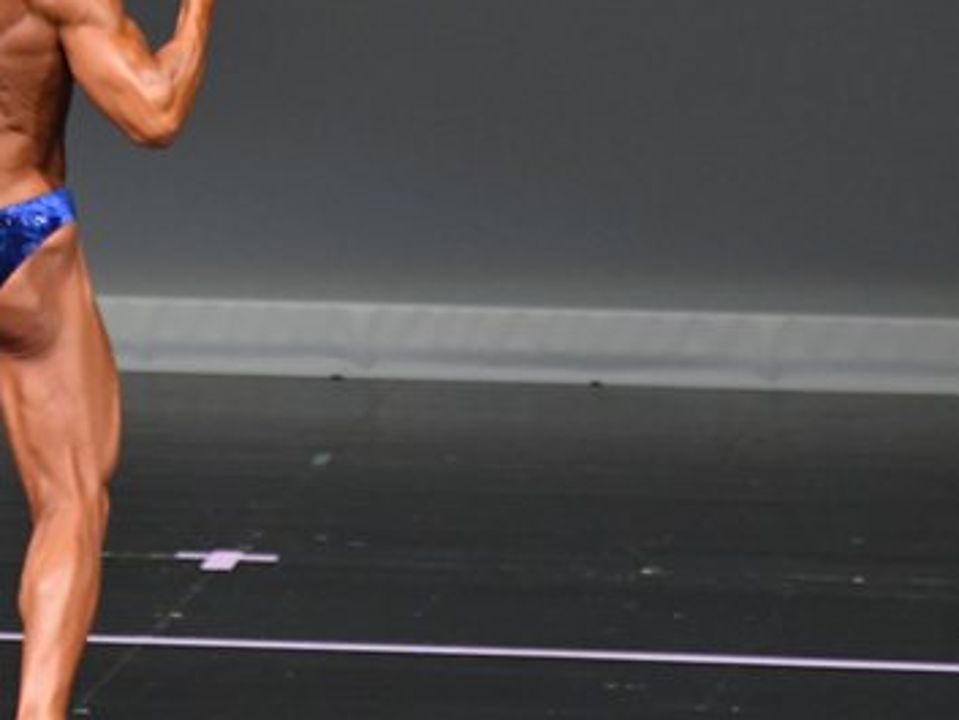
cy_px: 296
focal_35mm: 664
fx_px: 18402
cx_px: -12
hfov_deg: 3.0
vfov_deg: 2.2
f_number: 5.6
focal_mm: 210
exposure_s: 1/400
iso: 4000
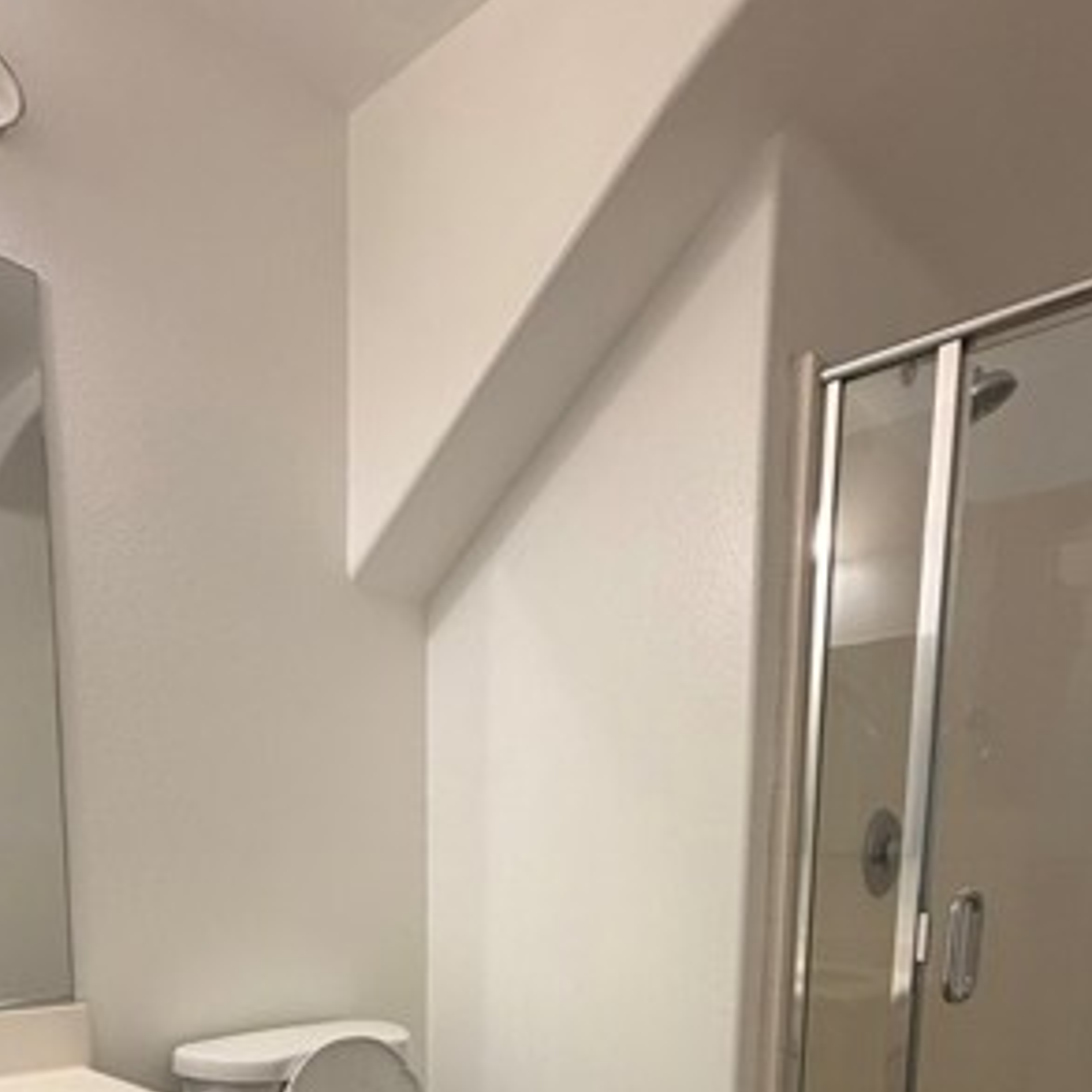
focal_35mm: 27
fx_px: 964
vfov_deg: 51.4
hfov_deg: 59.0
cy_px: 1003
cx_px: 499
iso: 160
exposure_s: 1/60
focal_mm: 2.22
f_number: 2.2
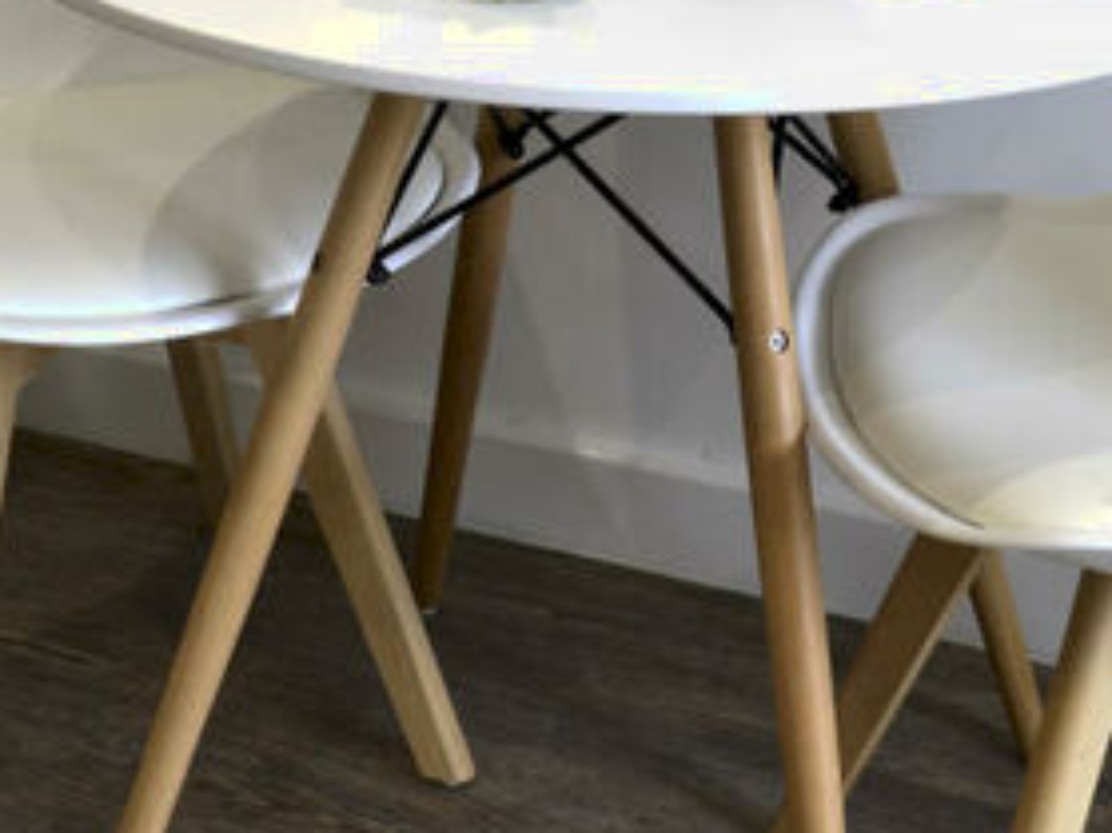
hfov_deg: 22.5
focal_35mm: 87
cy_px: 14
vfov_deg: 16.6
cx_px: 530
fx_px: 2794
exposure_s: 1/2.5
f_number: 9
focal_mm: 24
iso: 100
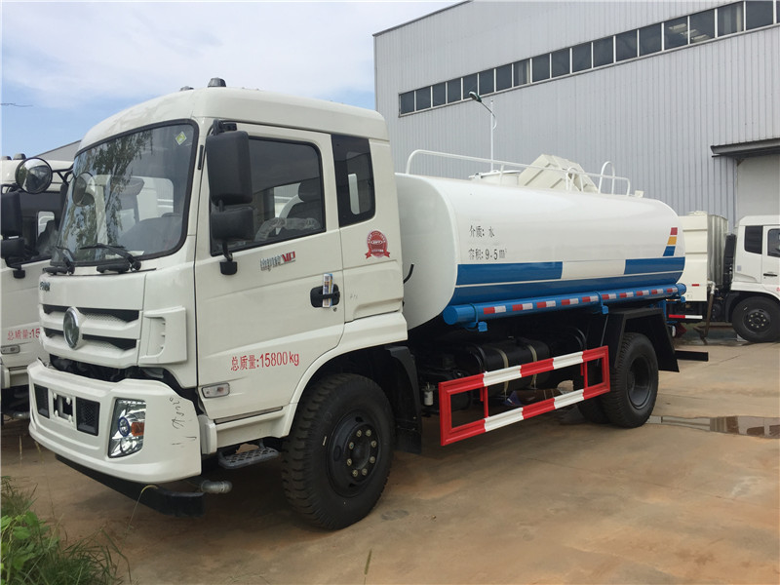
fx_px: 653
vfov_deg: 48.2
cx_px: 390
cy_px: 292
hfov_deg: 61.7
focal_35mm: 29
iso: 32
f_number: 2.2
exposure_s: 1/1522
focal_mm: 4.15
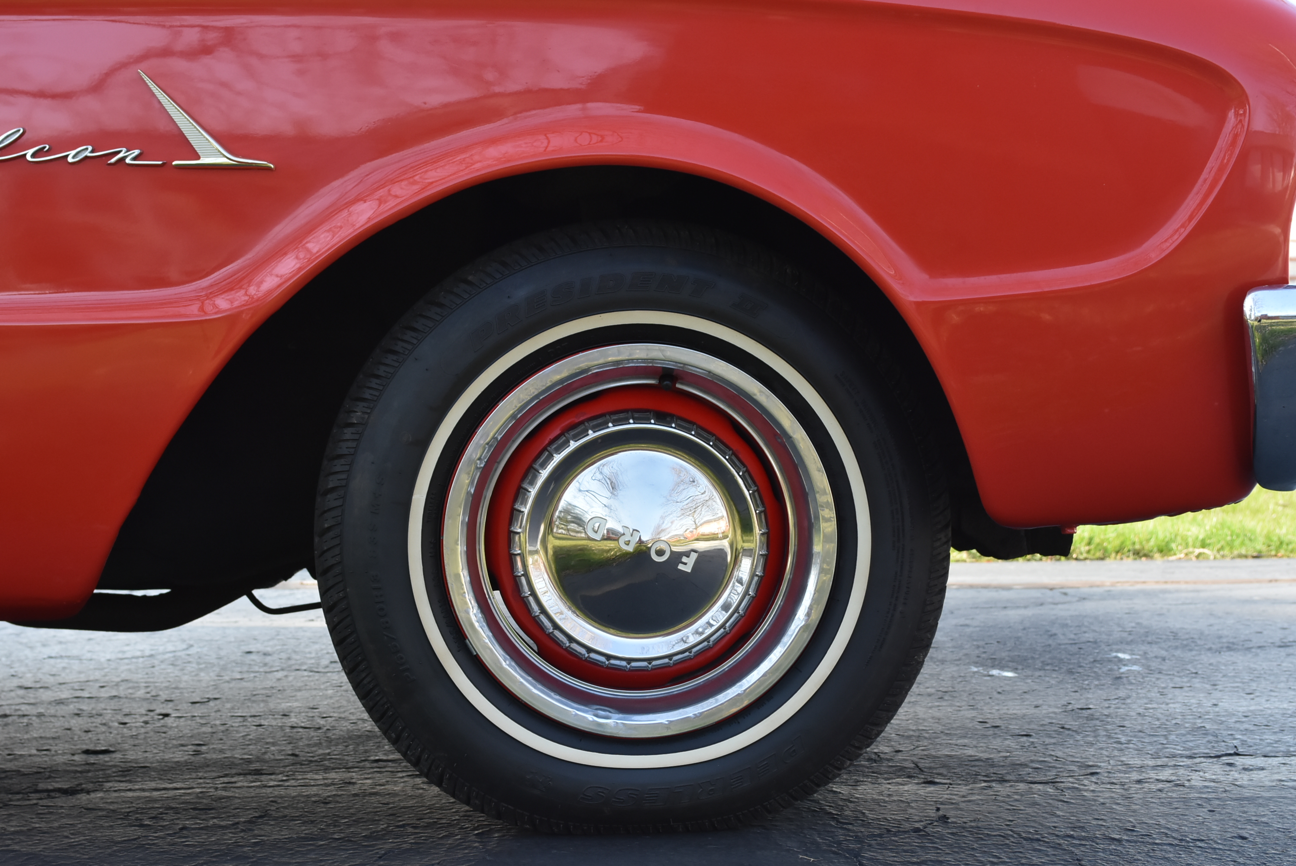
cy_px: 433
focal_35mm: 66
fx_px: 2378
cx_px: 648
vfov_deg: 20.6
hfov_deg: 30.5
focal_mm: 44
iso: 800
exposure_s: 1/250
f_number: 8
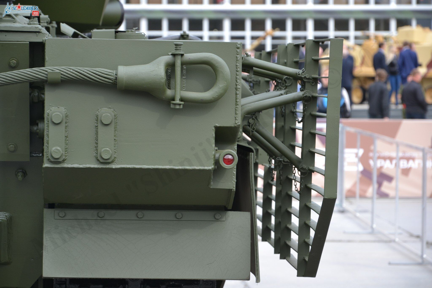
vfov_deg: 8.7
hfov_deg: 13.0
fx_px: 1890
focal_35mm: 158
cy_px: 144
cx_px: 216
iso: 220
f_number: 5.6
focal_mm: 105
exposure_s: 1/125
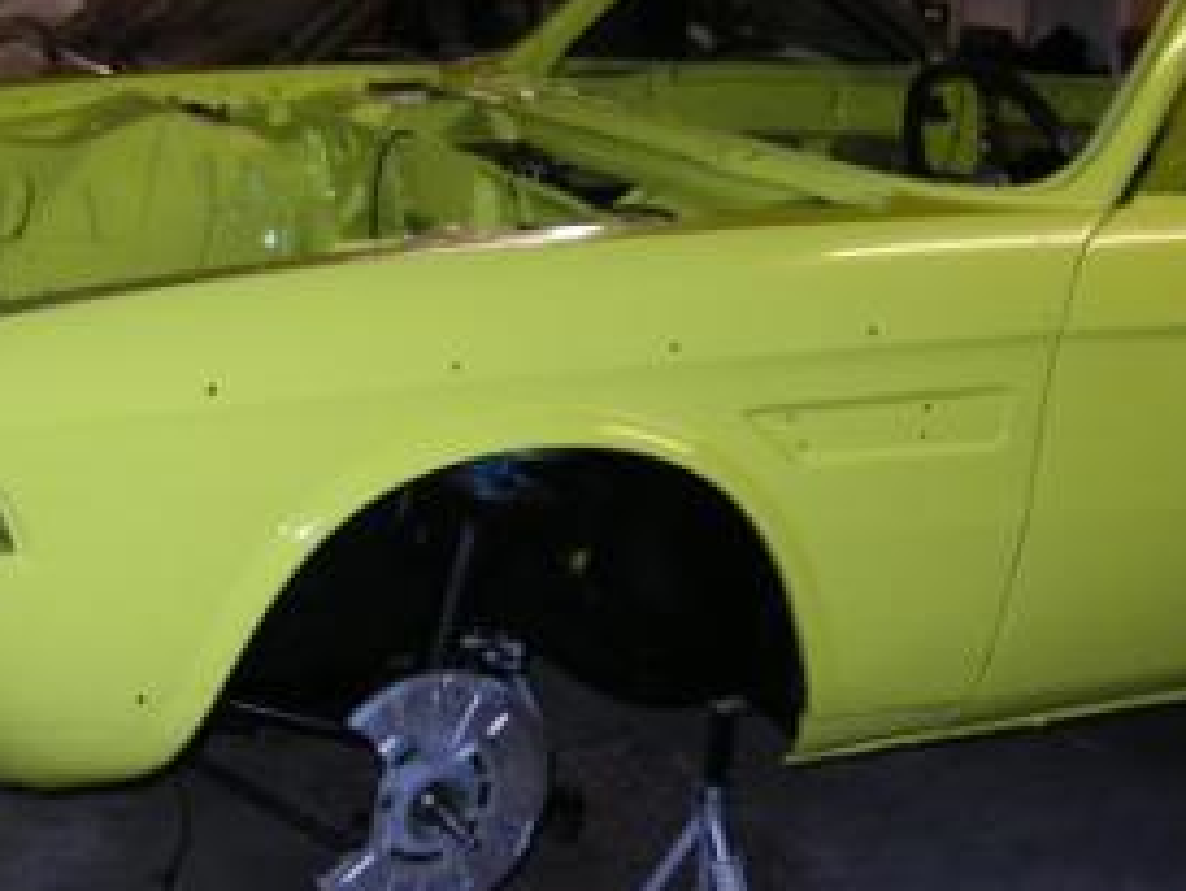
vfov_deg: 24.8
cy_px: 439
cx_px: 474
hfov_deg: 32.6
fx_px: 2022
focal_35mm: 59
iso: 100
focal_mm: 5.6
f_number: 2.8
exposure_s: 1/30
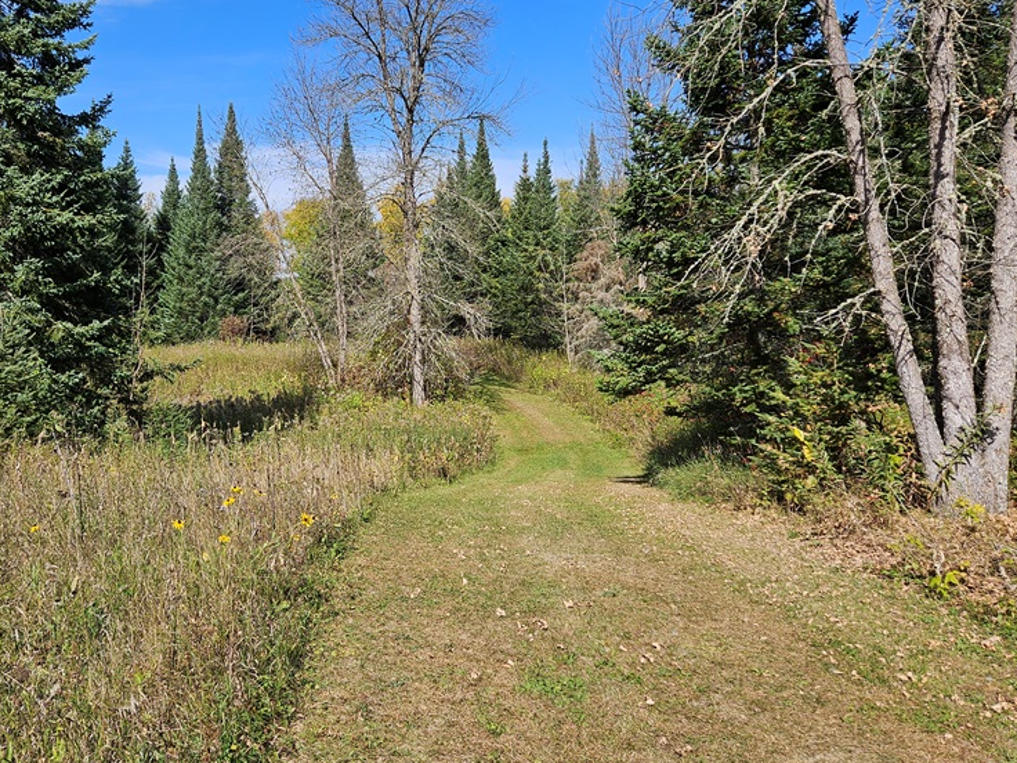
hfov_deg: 56.3
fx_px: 940
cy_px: 311
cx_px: 394
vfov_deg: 44.0
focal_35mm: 32
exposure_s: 1/1844
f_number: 1.8
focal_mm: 5.4
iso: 25
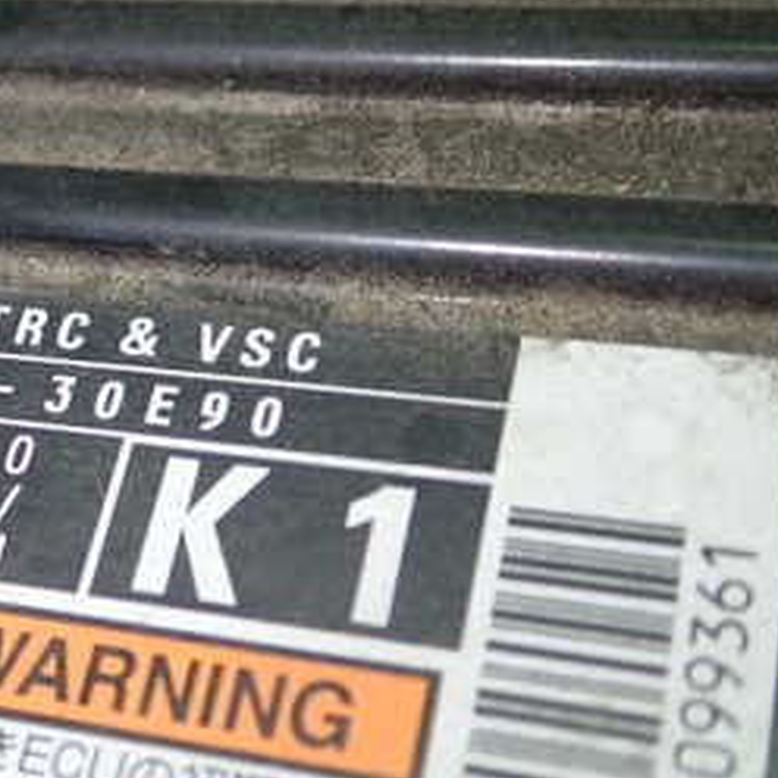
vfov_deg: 22.5
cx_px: -44
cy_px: 380
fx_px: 1958
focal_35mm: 77
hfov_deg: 21.5
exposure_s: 1/50
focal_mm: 6.37
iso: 200
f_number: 2.5
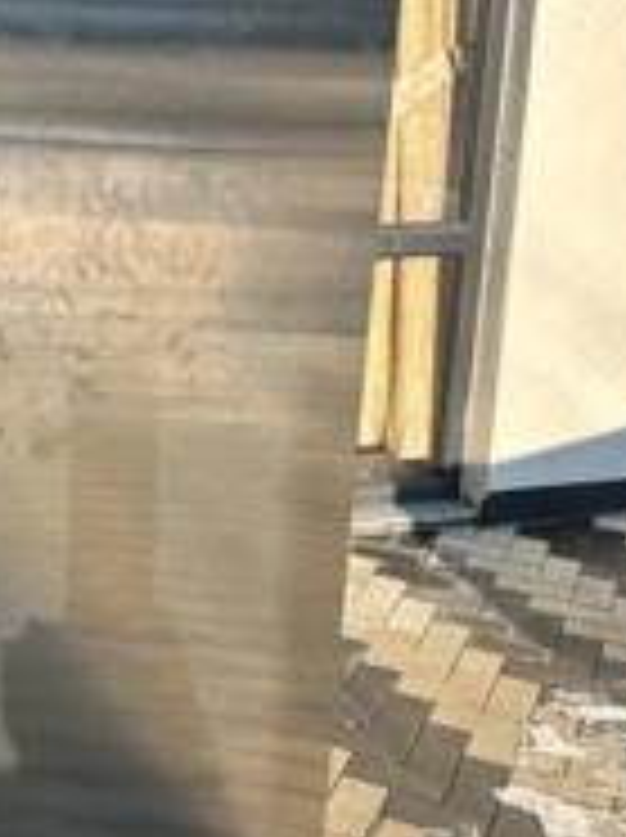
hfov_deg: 25.3
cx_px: 72
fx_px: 1353
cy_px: 356
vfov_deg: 34.3
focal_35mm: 56
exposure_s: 1/1901
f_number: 1.5
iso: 50
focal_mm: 5.7
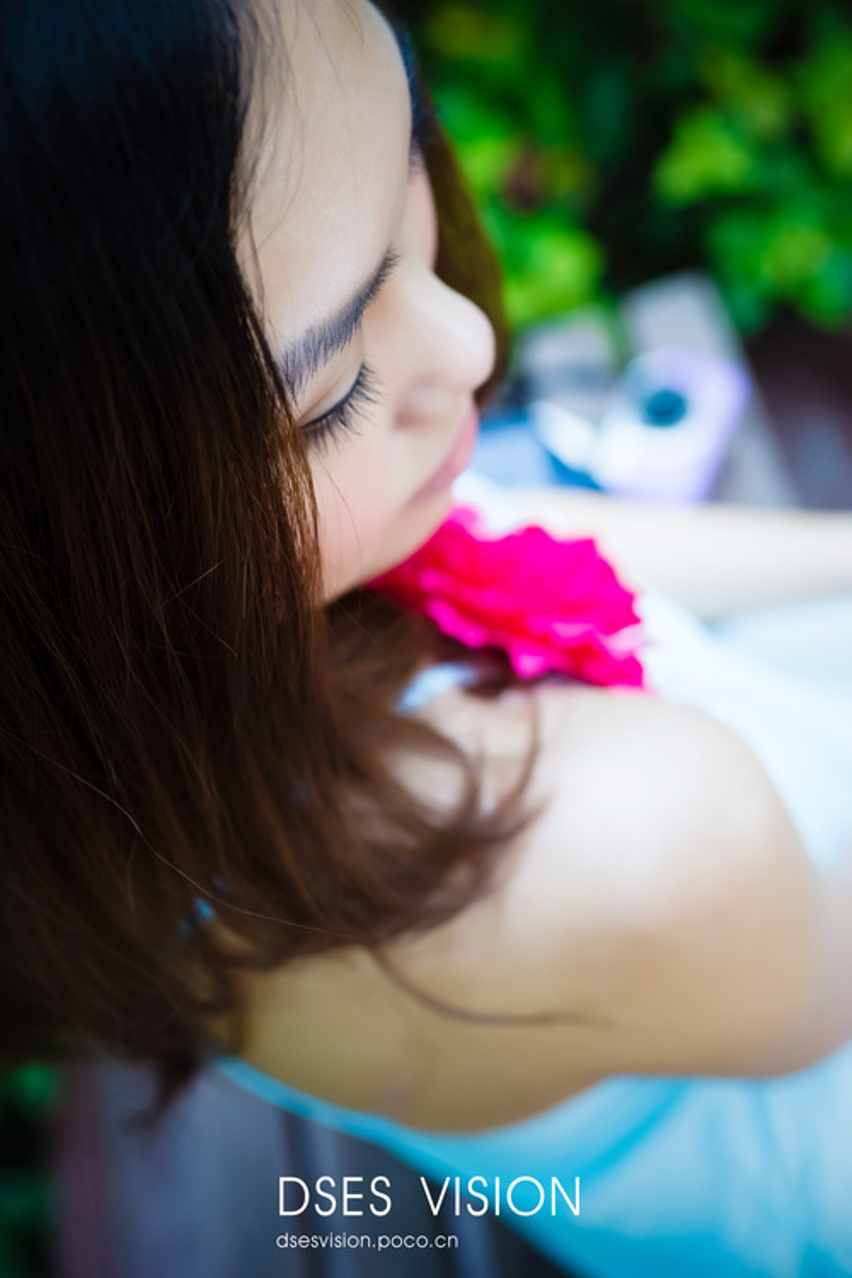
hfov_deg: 25.8
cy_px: 639
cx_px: 426
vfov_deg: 37.9
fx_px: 1864
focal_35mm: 52
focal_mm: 35
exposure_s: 1/400
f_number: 2.8
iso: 100
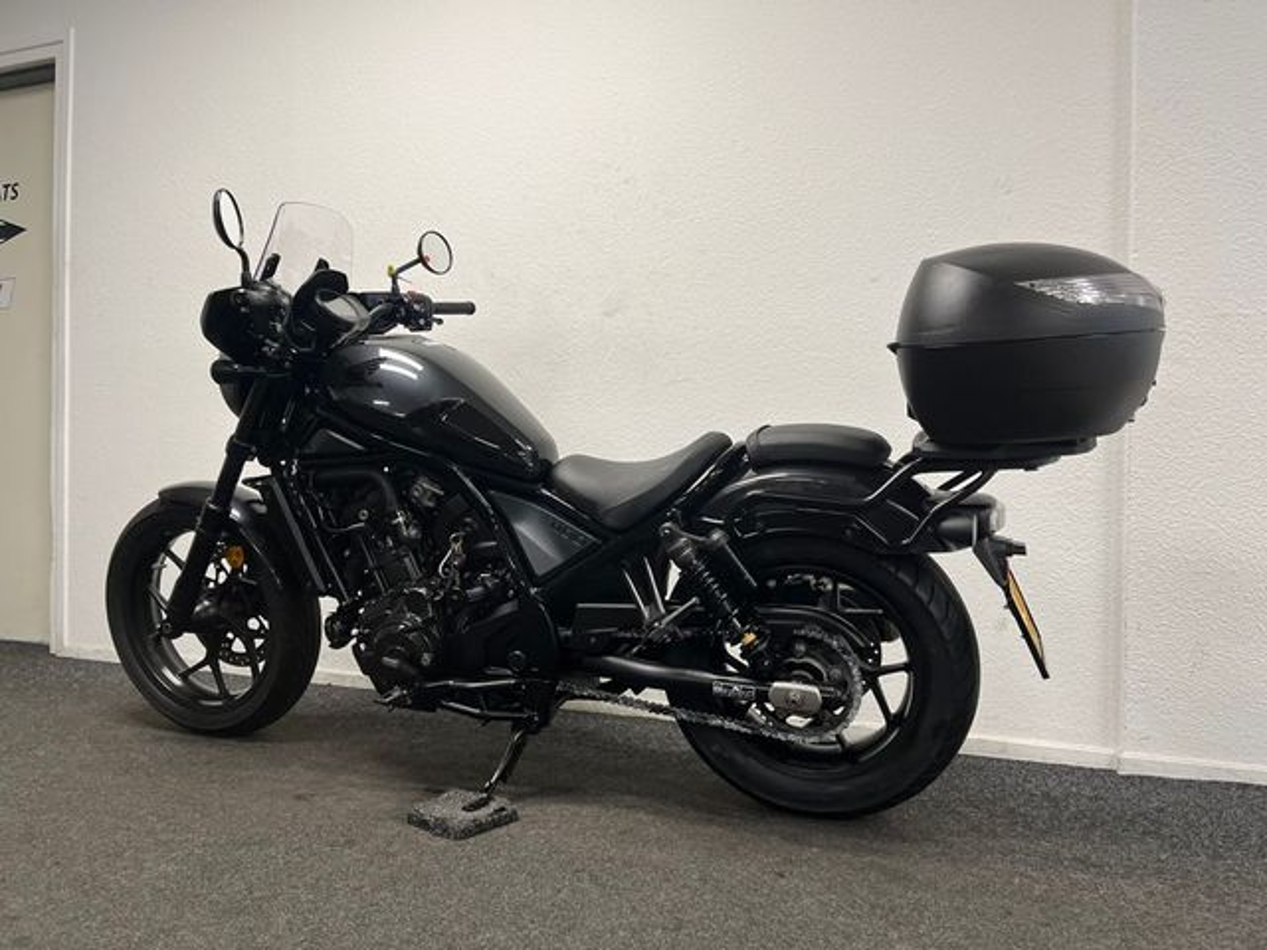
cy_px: 475
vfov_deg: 53.1
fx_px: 952
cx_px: 634
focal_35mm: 26
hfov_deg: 67.3
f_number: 1.6
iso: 125
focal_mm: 5.1
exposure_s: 1/100
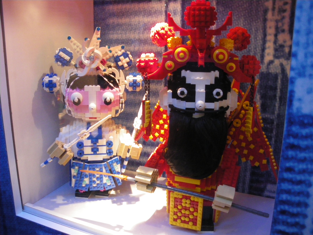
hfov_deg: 51.4
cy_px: 118
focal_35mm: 36
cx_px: 156
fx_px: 326
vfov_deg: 39.7
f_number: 3.5
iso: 400
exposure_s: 1/80
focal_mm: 6.3
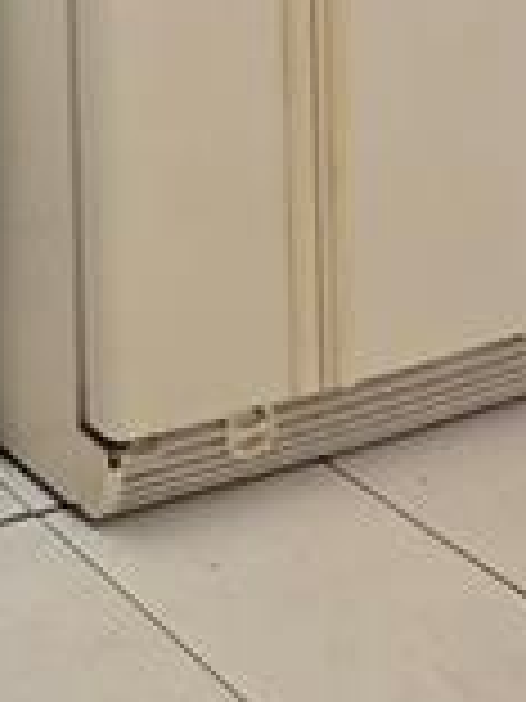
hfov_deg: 16.0
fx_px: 1297
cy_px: -410
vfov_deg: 23.1
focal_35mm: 64
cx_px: -616
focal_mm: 2.2
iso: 250
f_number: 1.9
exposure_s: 1/120
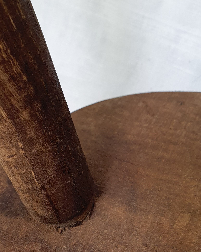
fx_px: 394
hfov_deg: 28.2
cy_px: 160
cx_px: 53
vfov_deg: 35.1
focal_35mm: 53
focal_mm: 4.32
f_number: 2.4
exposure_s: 1/100
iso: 125
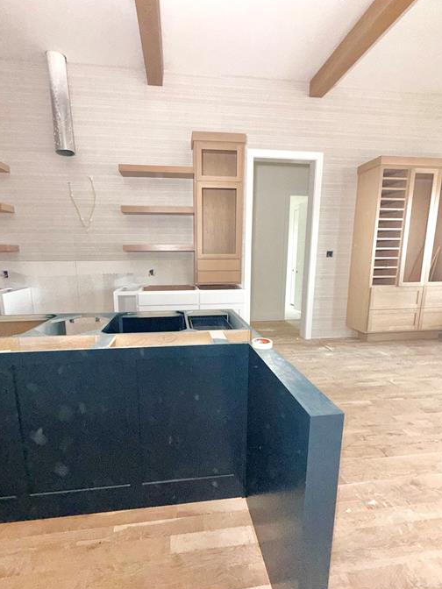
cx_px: 207
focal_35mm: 16
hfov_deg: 78.0
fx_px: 272
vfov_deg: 94.5
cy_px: 302
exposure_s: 1/91
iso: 160
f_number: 2.2
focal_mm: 2.22
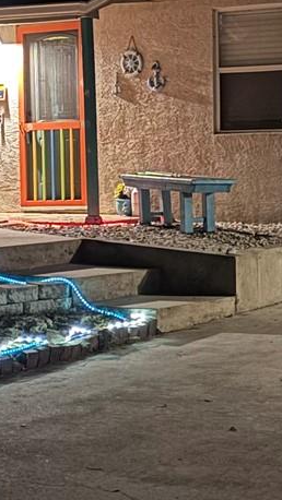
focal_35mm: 99
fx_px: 1315
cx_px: 239
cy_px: 282
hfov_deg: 12.2
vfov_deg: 21.5
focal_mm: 5.96
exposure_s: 1/9
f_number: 1.6
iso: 800
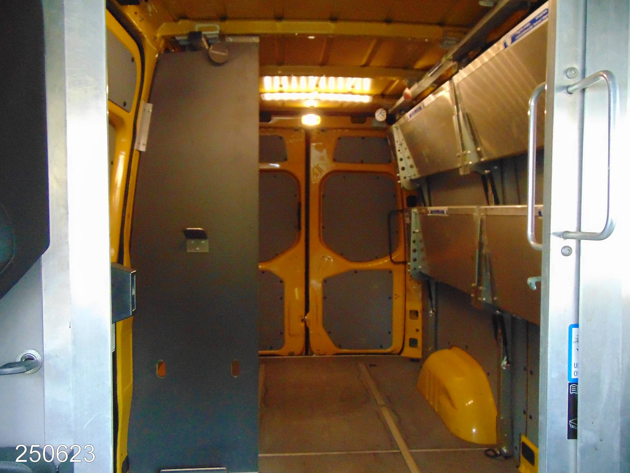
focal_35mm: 25
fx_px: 455
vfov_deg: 54.9
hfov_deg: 69.4
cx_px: 315
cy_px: 236
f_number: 3
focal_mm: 4.5
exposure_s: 1/30
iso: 800
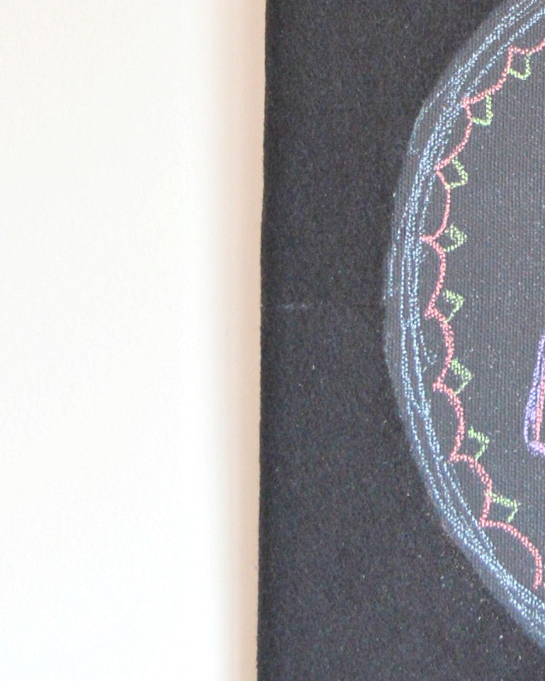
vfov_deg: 10.3
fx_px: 3728
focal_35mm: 185
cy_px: -91
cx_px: 789
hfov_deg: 8.2
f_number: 5.6
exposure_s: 1/5
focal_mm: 31
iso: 400
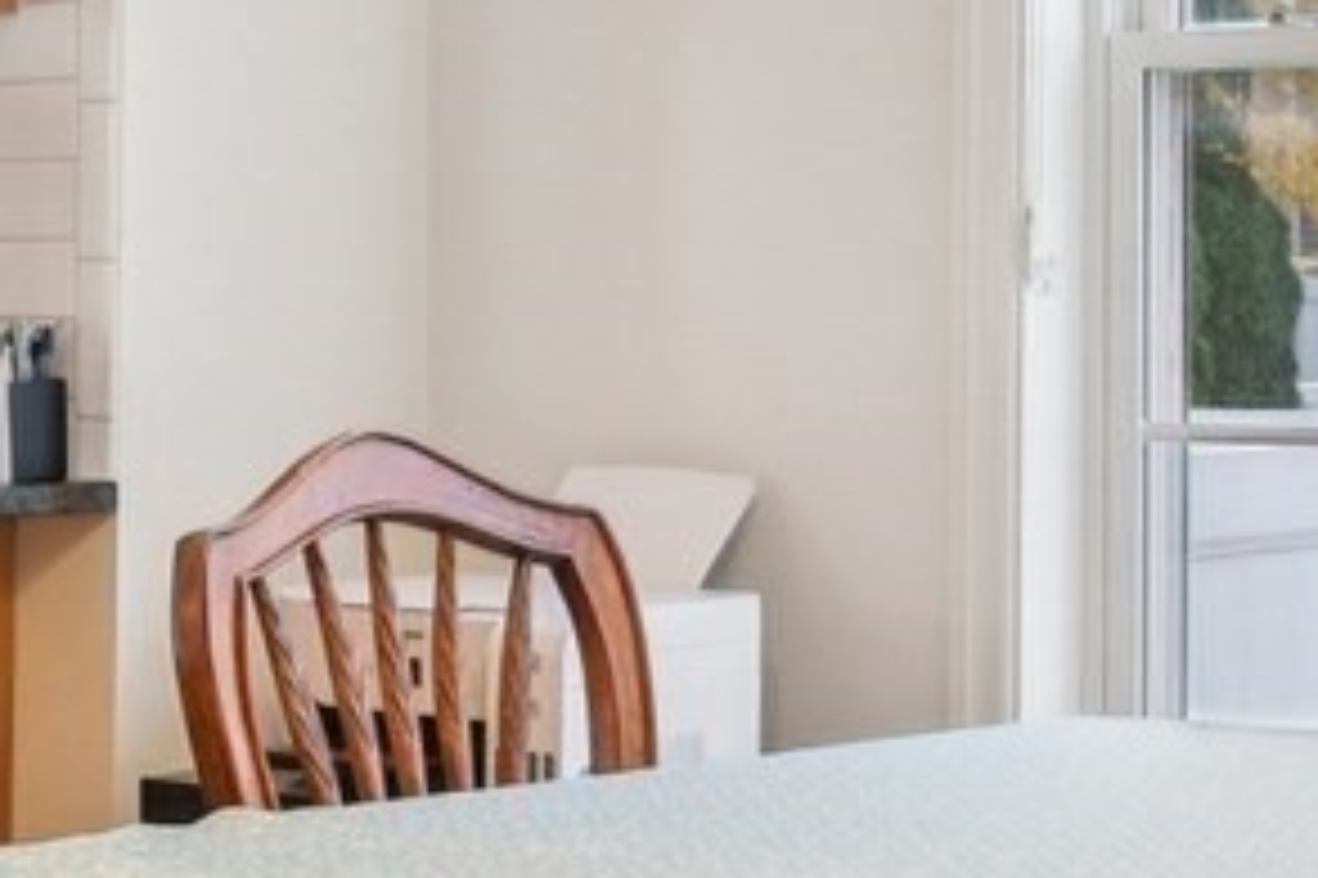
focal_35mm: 105
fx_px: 3842
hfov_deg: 19.4
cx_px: 427
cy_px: 290
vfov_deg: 13.0
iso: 320
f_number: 5.6
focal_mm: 10
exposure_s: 1/30
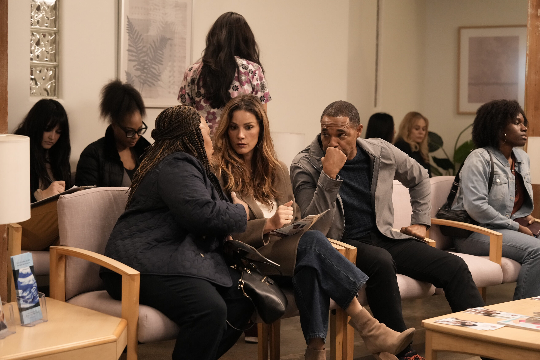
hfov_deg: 28.8
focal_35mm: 70
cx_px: 270
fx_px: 1050
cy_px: 180
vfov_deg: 19.5
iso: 5000
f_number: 3.5
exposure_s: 1/200
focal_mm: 70
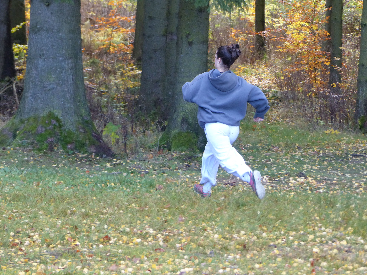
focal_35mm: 198
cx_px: 184
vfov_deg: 7.5
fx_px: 2099
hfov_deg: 10.0
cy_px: 138
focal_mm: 35.6
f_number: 2.8
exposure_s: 1/320
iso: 320
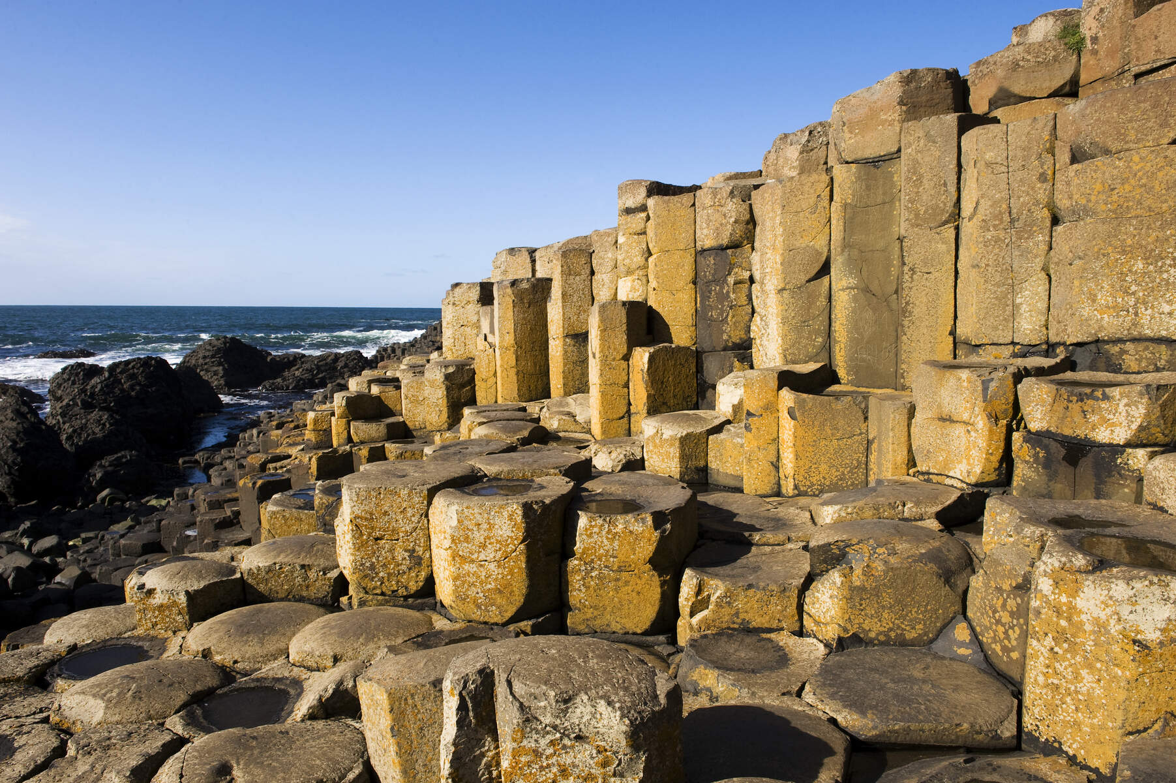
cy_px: 392
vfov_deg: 53.1
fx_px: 784
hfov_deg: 73.8
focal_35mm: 24
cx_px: 588
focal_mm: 24
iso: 200
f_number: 14
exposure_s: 1/250
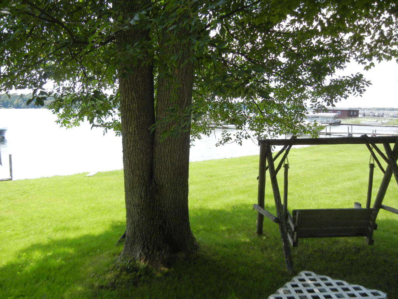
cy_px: 150
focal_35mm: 30
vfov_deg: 46.8
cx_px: 199
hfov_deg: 60.0
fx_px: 345
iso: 160
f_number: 3.5
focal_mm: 5.4
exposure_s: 1/387
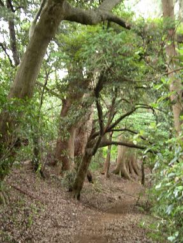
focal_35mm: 72
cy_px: 122
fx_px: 507
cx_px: 92
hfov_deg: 20.5
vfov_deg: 27.0
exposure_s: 1/1.67
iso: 200
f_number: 3.5
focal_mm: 14.9
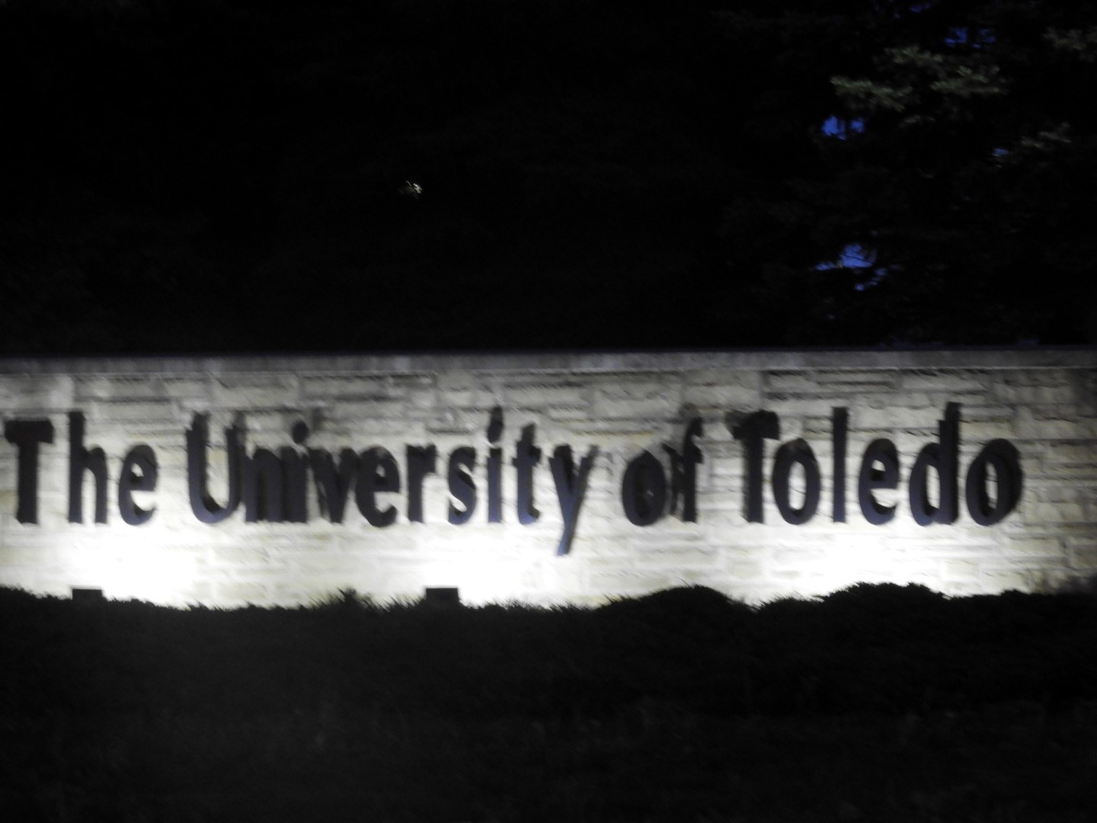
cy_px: 412
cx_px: 548
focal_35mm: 220
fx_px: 6972
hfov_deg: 9.0
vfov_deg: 6.8
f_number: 5.3
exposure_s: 1/6
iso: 800
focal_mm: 39.4
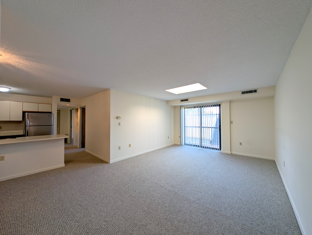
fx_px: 108
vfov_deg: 94.6
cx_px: 156
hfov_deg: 110.5
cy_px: 118
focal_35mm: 12
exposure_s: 1/120
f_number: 1.95
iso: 62
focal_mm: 2.23
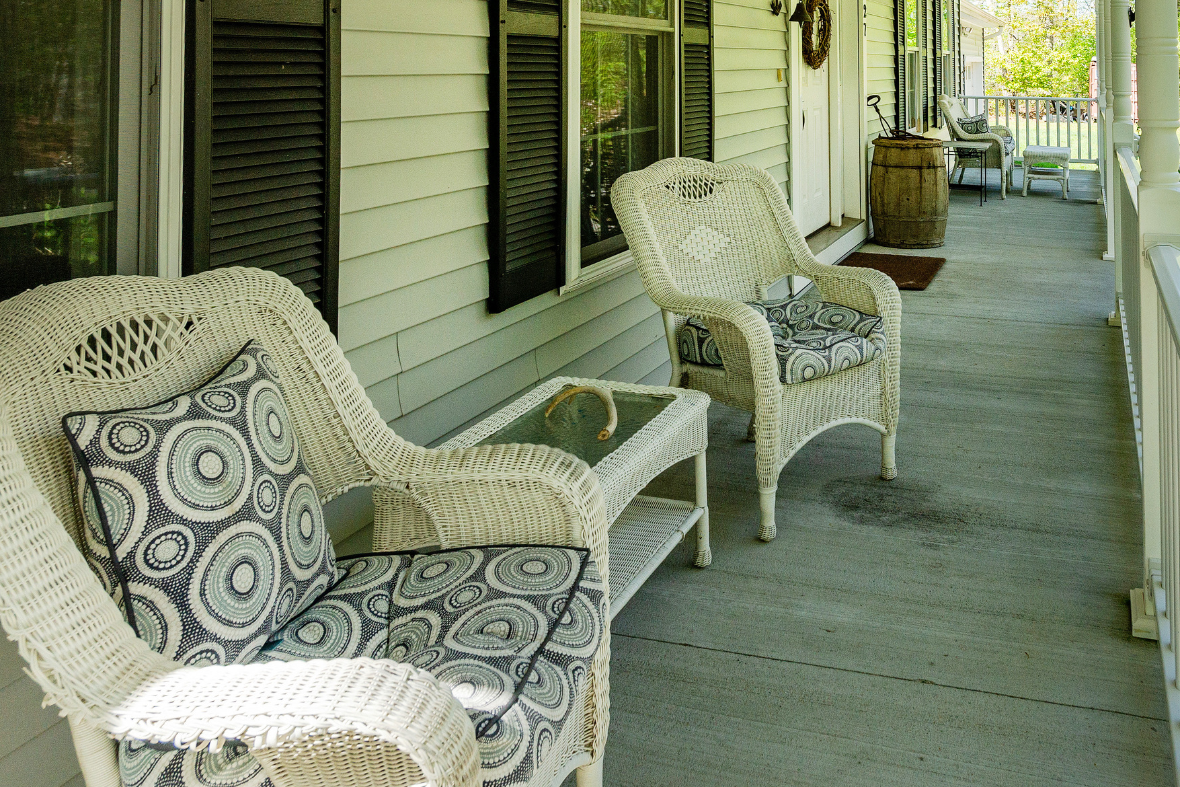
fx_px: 918
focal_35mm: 28
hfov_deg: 64.8
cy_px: 311
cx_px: 717
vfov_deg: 46.1
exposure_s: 1/200
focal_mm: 16
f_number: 6.3
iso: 320
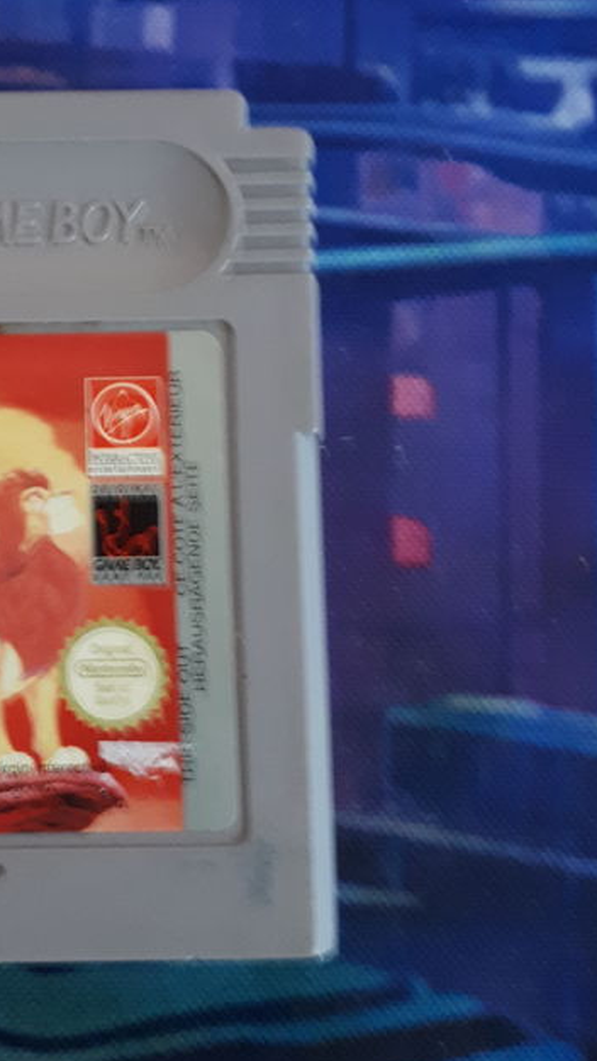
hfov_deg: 24.3
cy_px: 493
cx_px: 5
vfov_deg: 43.7
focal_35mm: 47
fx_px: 1323
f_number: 1.9
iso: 400
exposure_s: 1/17
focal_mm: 3.6
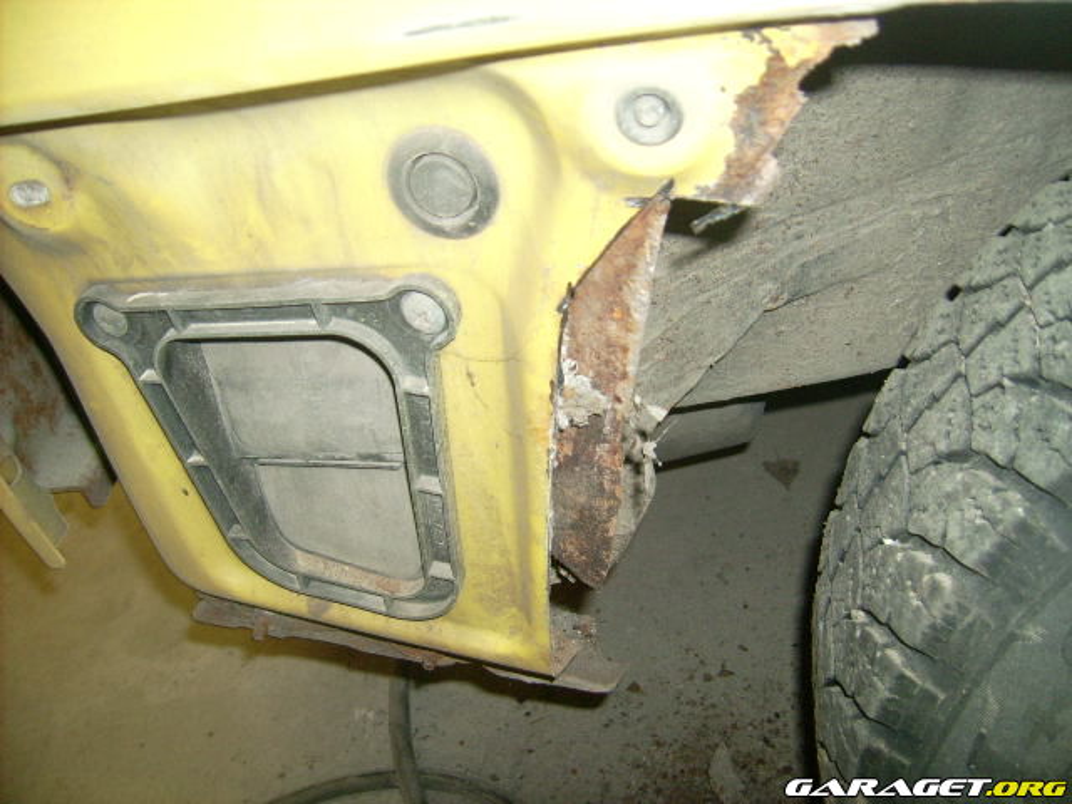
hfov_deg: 52.6
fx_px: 1084
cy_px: 402
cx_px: 536
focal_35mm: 35
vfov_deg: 40.7
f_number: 2.8
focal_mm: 5.95
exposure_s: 1/60
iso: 100
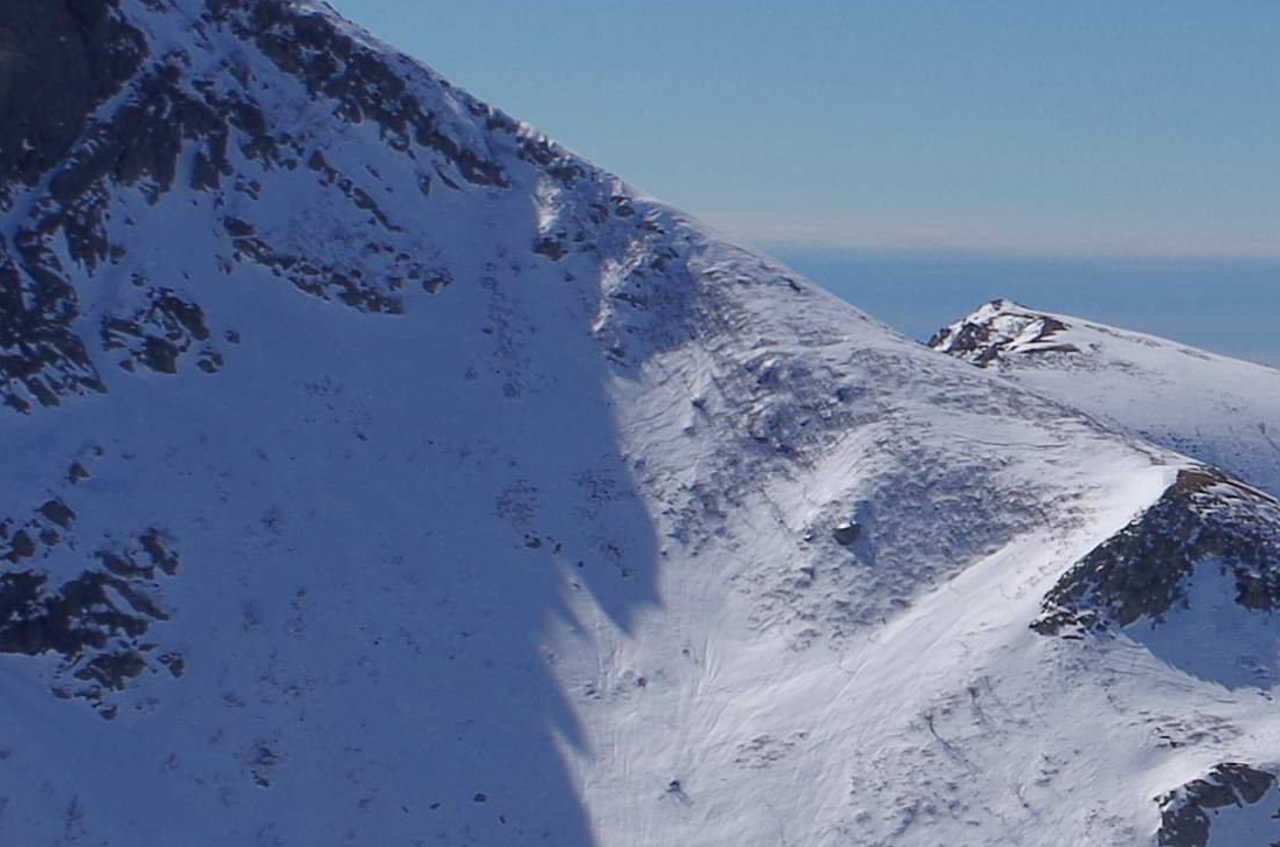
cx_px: 1559
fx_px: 5747
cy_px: 584
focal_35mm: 162
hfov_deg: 12.4
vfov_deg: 8.4
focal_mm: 24.38
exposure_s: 1/500
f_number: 14
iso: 100
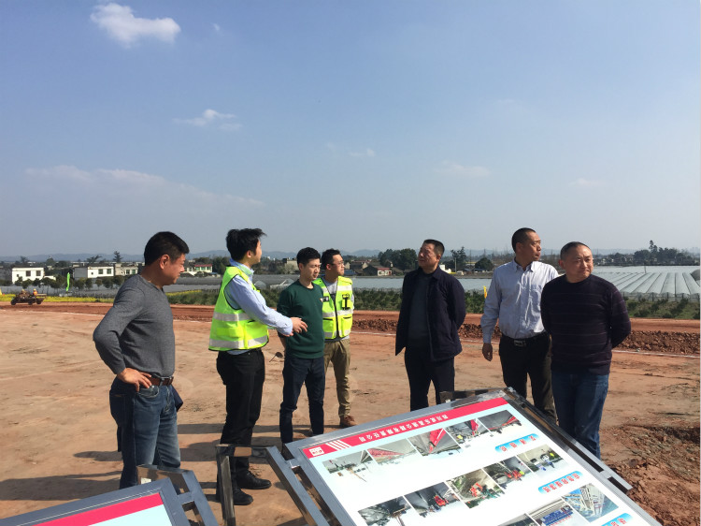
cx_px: 350
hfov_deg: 61.7
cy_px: 263
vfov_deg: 48.2
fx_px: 587
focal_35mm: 29
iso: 32
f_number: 2.2
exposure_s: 1/2825
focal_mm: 4.15
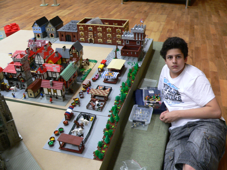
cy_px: 85
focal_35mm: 36
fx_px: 236
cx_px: 114
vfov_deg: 39.7
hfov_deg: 51.4
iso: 200
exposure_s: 1/15
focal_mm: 6
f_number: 2.8
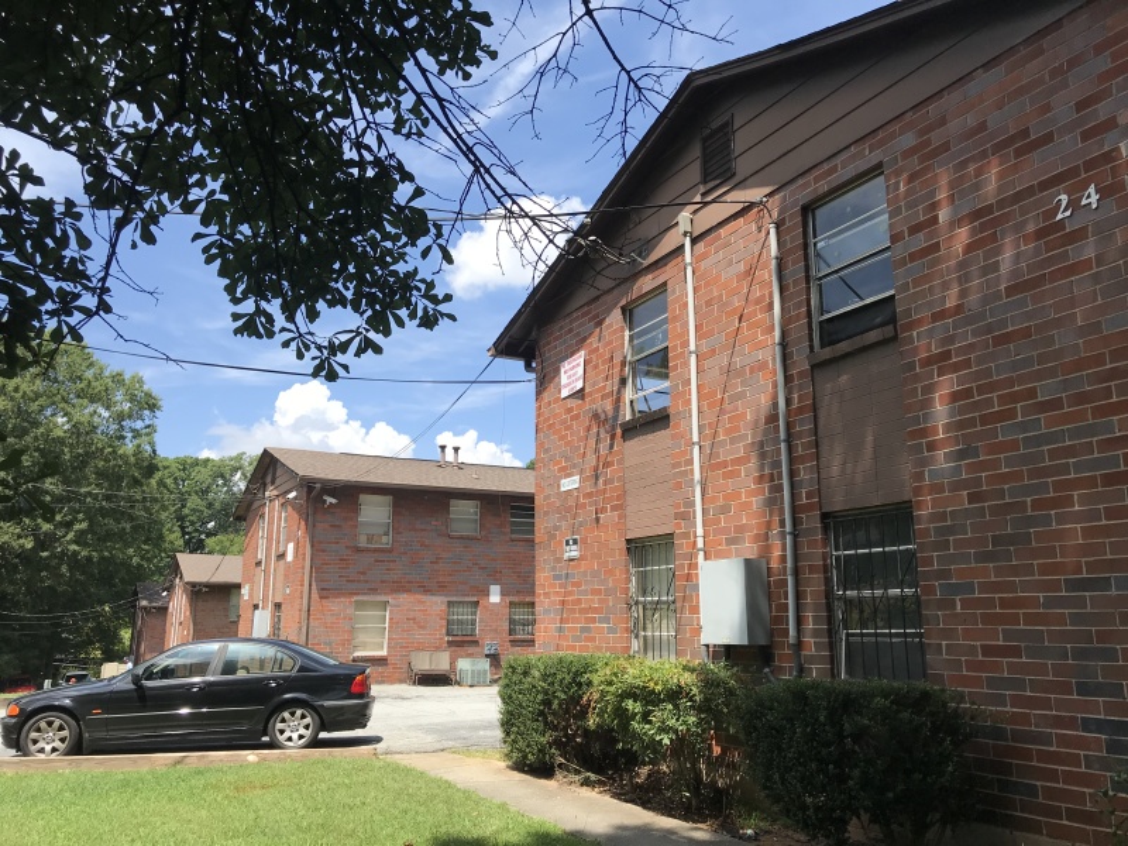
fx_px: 912
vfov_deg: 49.7
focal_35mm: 28
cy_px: 423
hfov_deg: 63.4
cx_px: 564
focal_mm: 3.99
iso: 20
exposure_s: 1/1520
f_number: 1.8
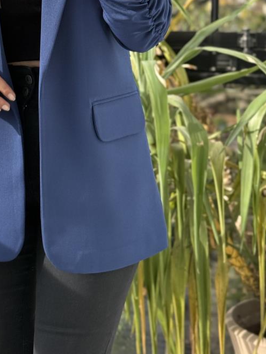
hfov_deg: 15.2
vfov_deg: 19.8
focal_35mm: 97
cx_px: 66
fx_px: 994
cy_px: 19
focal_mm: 6.76
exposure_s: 1/675
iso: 80
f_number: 1.78
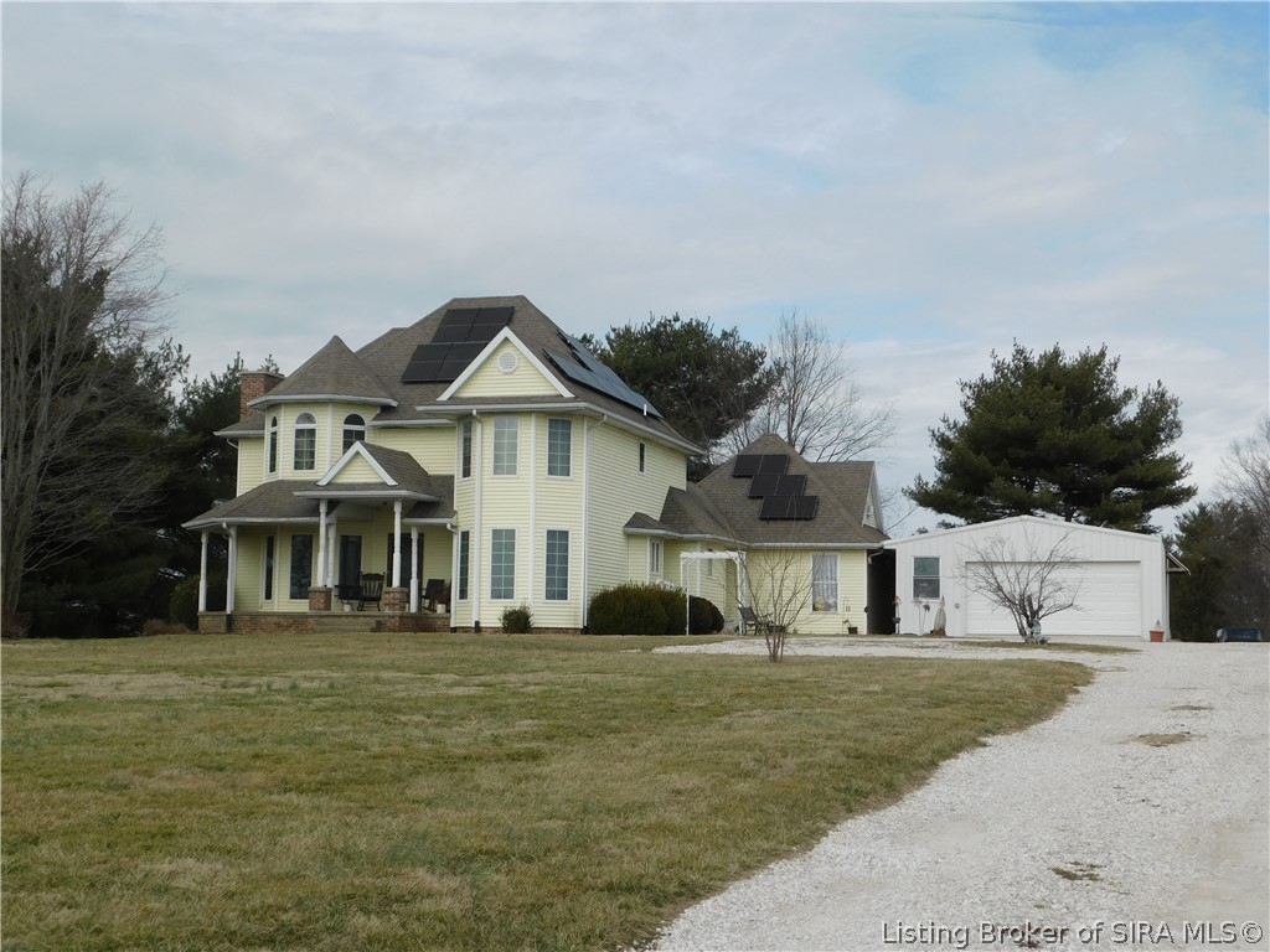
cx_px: 635
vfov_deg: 28.6
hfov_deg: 37.5
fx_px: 1871
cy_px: 476
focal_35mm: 51
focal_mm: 9
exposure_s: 1/1000
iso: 125
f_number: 3.8
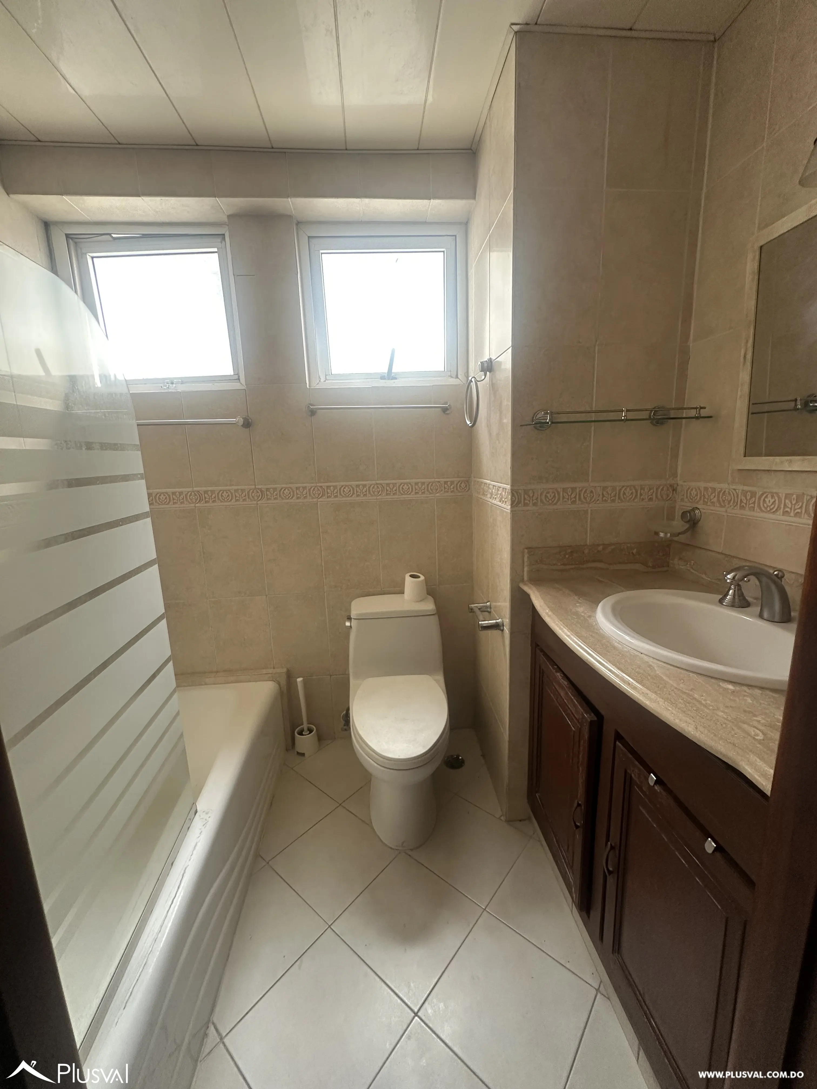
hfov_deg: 85.7
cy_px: 544
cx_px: 408
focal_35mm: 14
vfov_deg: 102.1
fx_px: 441
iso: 160
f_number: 2.2
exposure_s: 1/99
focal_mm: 2.22
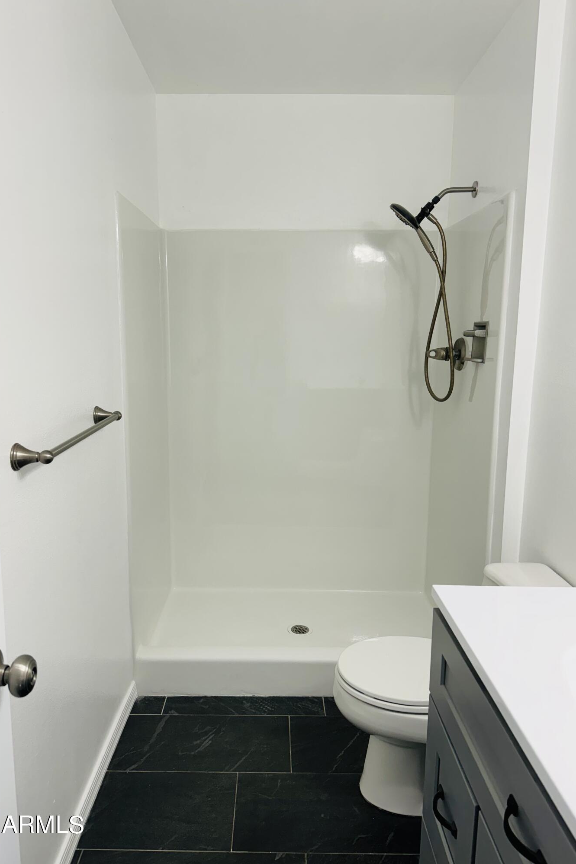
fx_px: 600
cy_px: 432
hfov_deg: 51.2
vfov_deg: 71.5
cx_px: 263
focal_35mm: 25
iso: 100
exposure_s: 1/120
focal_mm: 6.86
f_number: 1.78
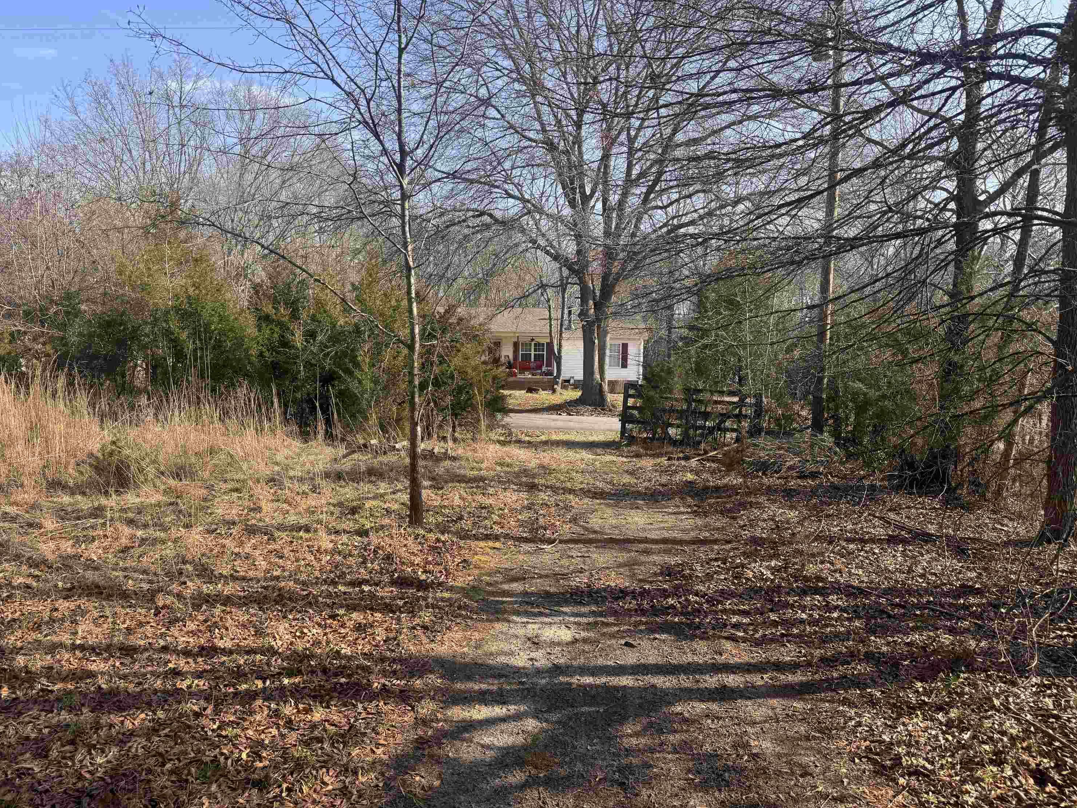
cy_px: 419
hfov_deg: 69.4
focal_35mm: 25
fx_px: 778
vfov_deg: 54.9
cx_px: 519
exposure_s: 1/1261
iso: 80
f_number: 1.78
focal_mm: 6.76
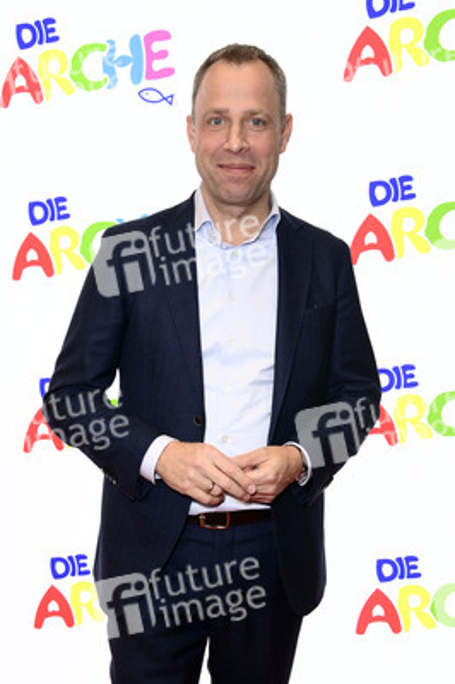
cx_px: 228
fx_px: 722
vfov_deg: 50.7
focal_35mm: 38
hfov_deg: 35.0
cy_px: 342
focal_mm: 38
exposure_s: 1/160
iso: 1250
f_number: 5.6
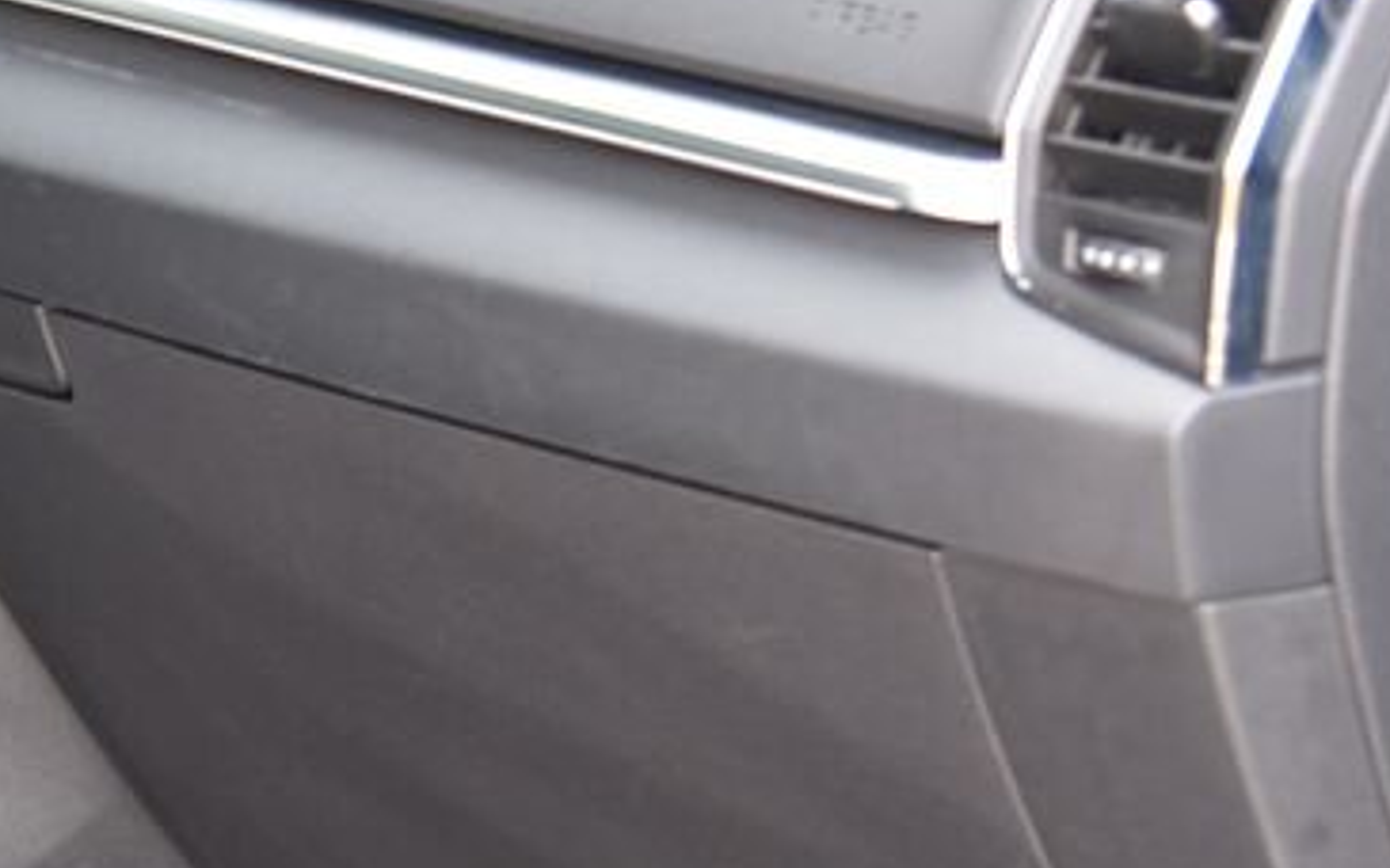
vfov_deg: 9.1
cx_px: -19
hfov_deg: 14.4
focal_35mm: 143
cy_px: 148
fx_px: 5416
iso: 500
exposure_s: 1/50
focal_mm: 50
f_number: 4
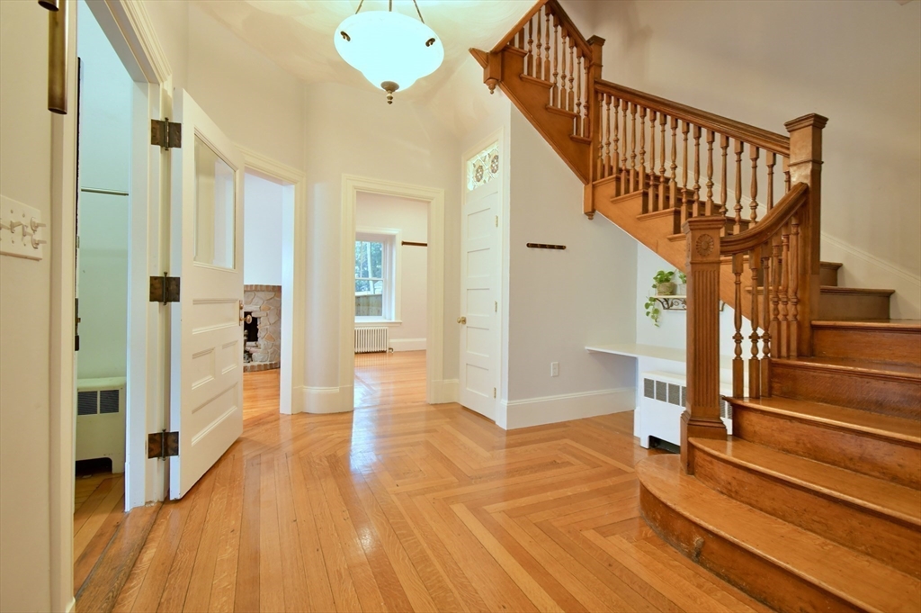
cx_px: 460
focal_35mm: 15
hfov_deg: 100.4
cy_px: 306
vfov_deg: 77.2
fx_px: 383
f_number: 4.5
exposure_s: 1/15
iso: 1250
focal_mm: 10
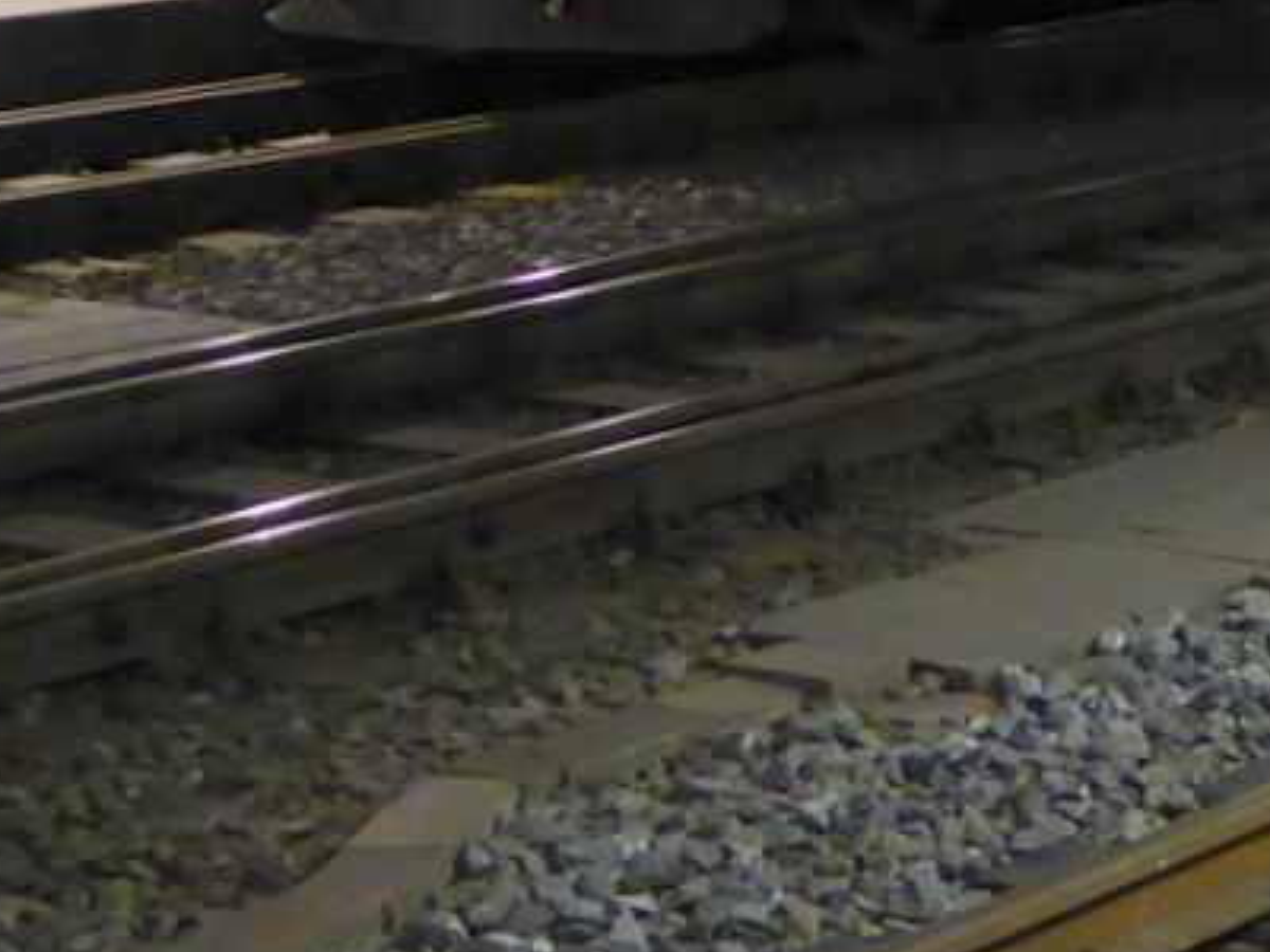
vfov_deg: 11.9
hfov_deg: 15.8
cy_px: -428
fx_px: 4403
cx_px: 1499
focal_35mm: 120
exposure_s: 1/4
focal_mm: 7.2
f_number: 3.8
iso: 640
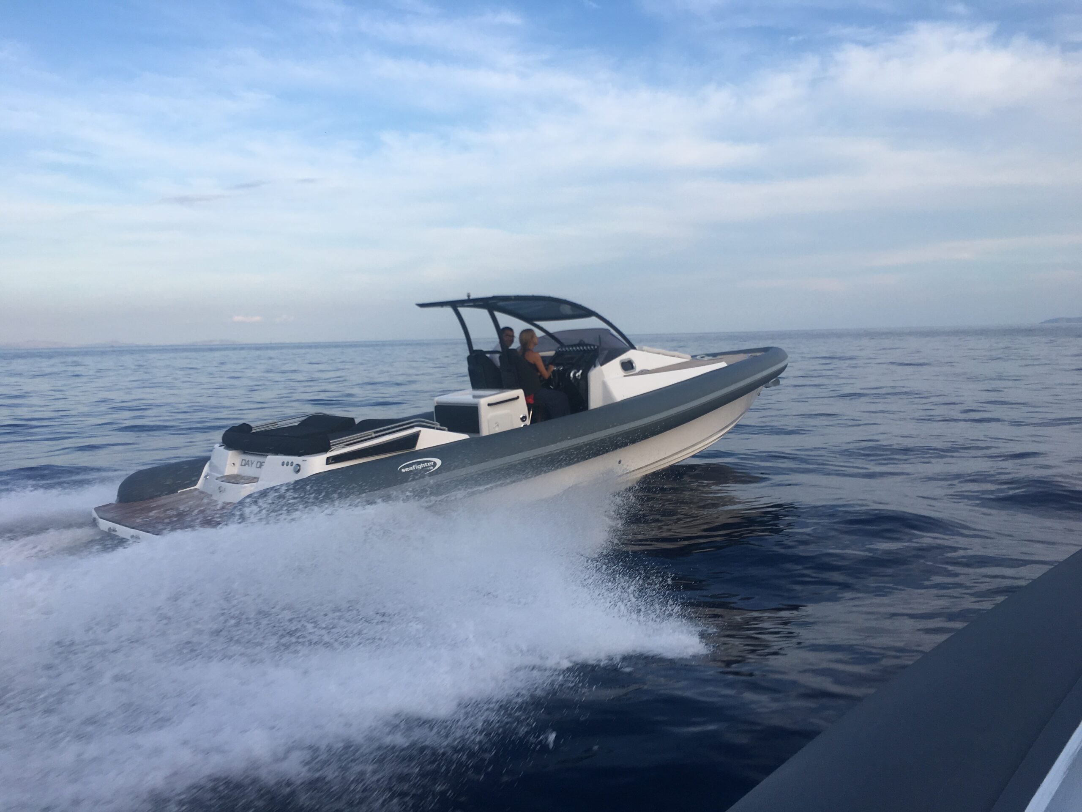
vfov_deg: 48.2
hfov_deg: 61.7
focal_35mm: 29
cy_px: 406
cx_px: 541
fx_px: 906
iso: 25
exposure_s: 1/725
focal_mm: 4.15
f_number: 2.2
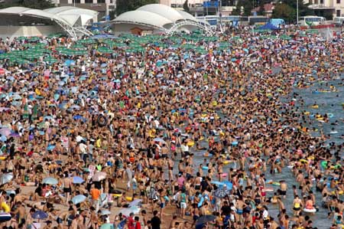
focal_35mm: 300
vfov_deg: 4.6
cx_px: 172
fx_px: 2864
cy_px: 114
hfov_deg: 6.9
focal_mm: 200
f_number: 7.1
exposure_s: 1/750
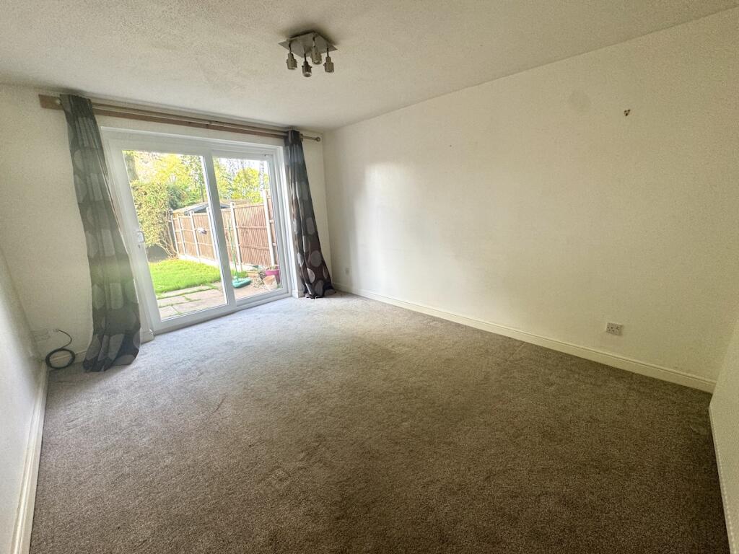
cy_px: 277
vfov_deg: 85.7
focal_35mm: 14
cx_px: 370
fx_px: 299
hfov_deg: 102.1
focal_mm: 2.22
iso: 125
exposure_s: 1/99
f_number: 2.2
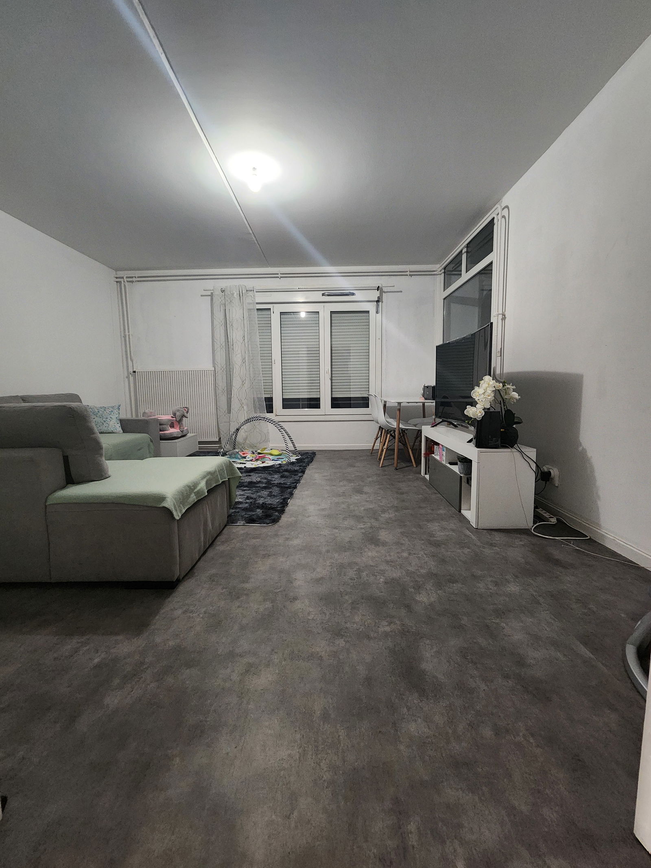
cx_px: 326
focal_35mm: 13
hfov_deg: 89.9
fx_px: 326
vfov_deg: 106.2
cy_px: 434
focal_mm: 2.2
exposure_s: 1/25
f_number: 2.2
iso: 640
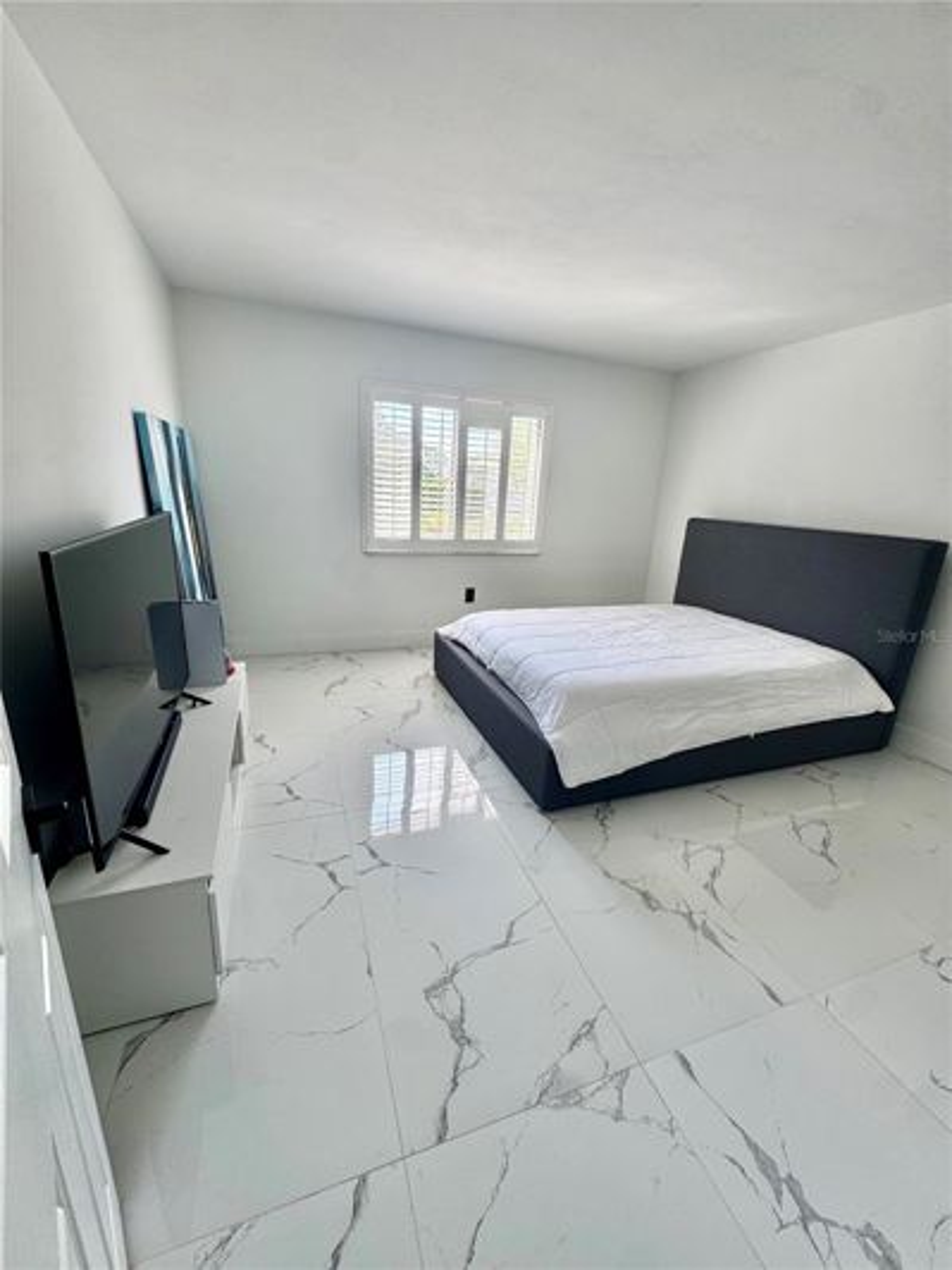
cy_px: 635
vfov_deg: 102.1
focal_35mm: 14
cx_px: 476
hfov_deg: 85.7
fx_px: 513
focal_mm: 2.22
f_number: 2.2
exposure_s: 1/109
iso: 40
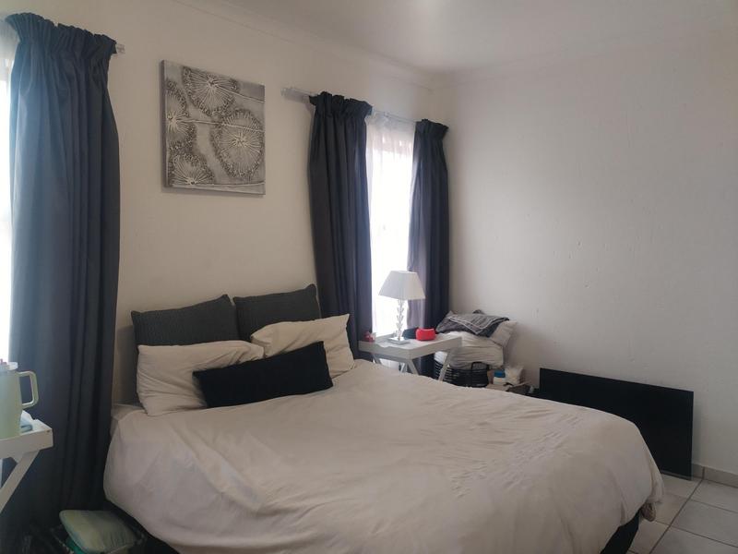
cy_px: 277
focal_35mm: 26
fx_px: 554
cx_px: 369
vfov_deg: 53.1
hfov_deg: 67.3
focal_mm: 4.75
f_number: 1.8
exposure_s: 1/33.3
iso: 396
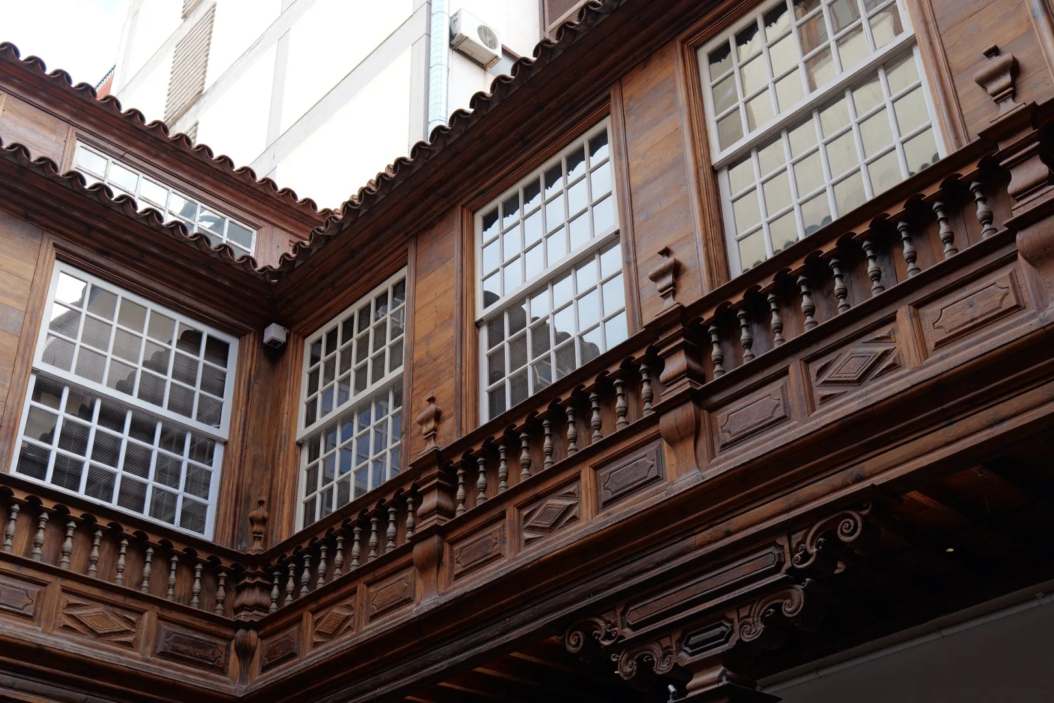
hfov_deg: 44.5
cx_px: 527
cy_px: 352
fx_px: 1288
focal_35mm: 44
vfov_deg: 30.5
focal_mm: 44
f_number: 4.9
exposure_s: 1/60
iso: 125
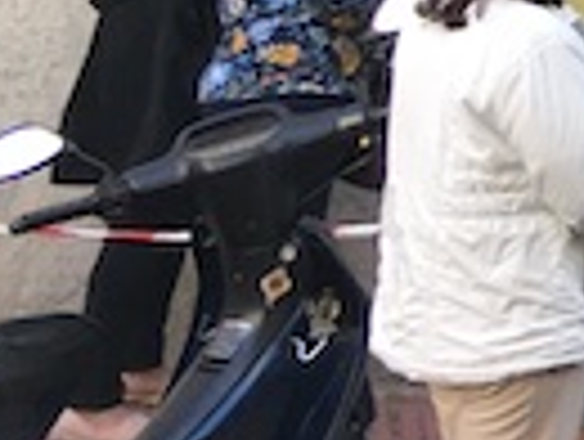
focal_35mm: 178
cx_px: 1734
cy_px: -700
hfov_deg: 9.0
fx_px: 3009
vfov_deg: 7.7
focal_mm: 4.15
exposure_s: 1/100
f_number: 2.2
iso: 32
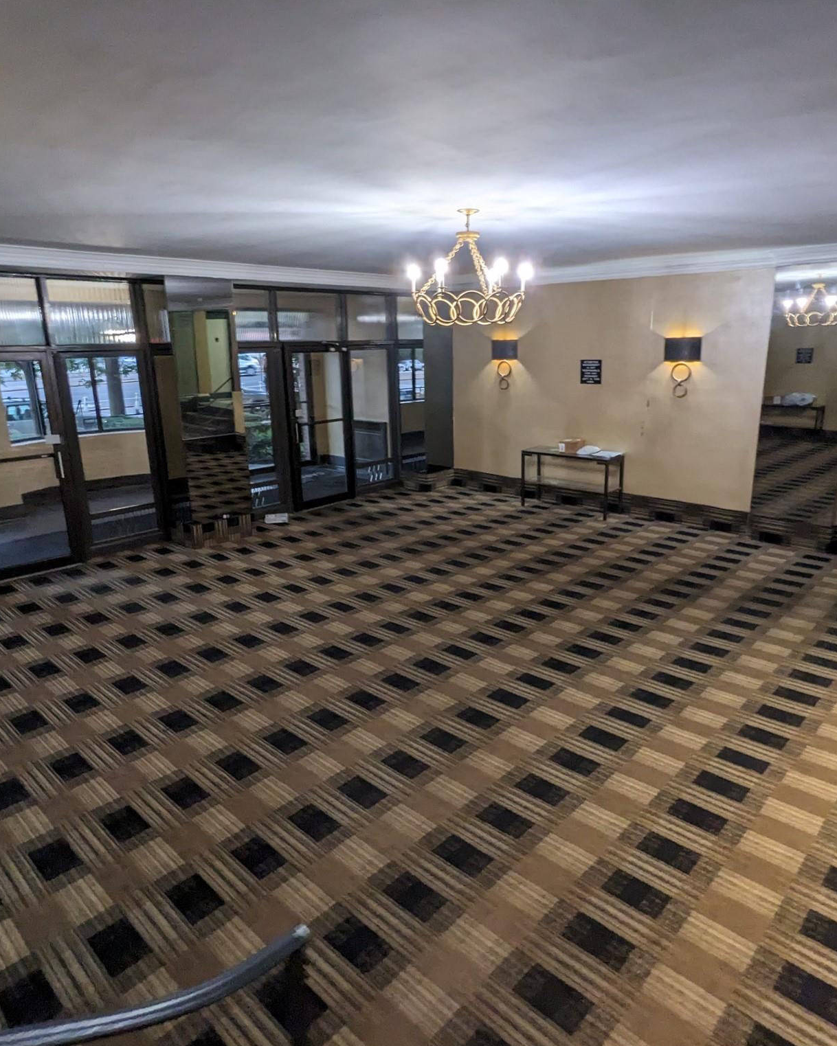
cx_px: 433
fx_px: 650
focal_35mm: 21
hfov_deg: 65.5
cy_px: 524
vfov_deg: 77.6
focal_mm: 2.22
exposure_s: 1/30
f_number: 2.2
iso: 149
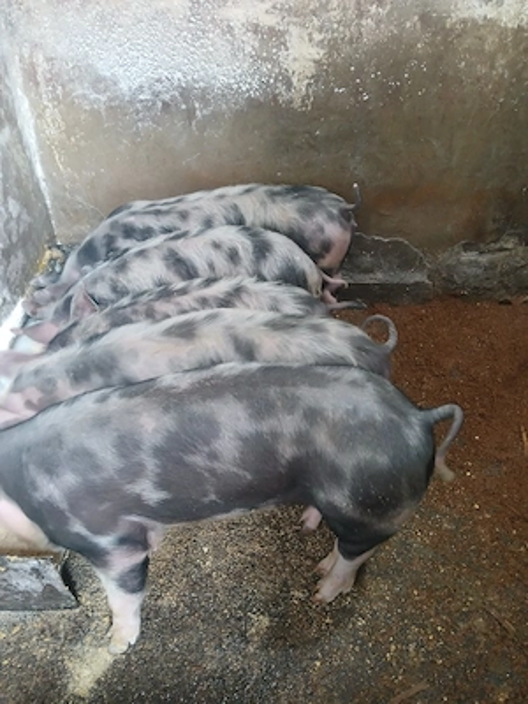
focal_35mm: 26
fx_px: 529
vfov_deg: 67.3
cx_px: 264
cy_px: 352
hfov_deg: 53.1
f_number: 1.8
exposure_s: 1/33.3
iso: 250
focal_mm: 3.98
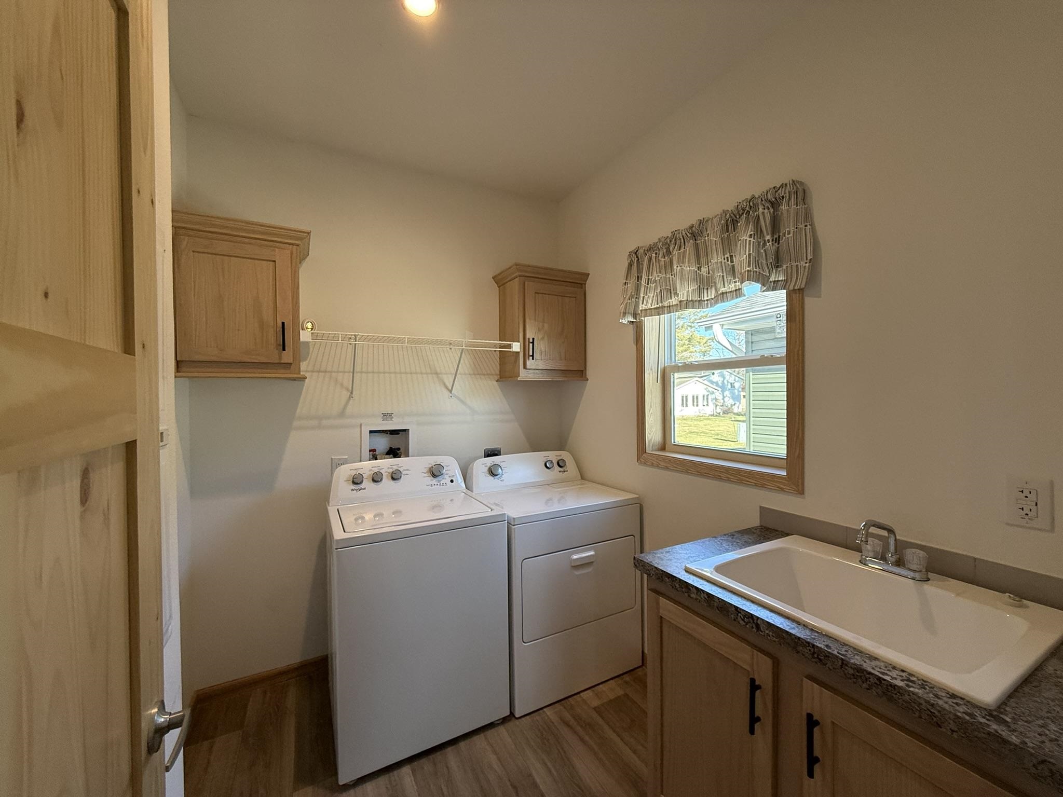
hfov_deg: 102.1
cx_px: 532
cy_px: 398
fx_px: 430
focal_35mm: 14
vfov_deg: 85.7
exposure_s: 1/120
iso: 200
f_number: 2.2
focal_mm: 2.22
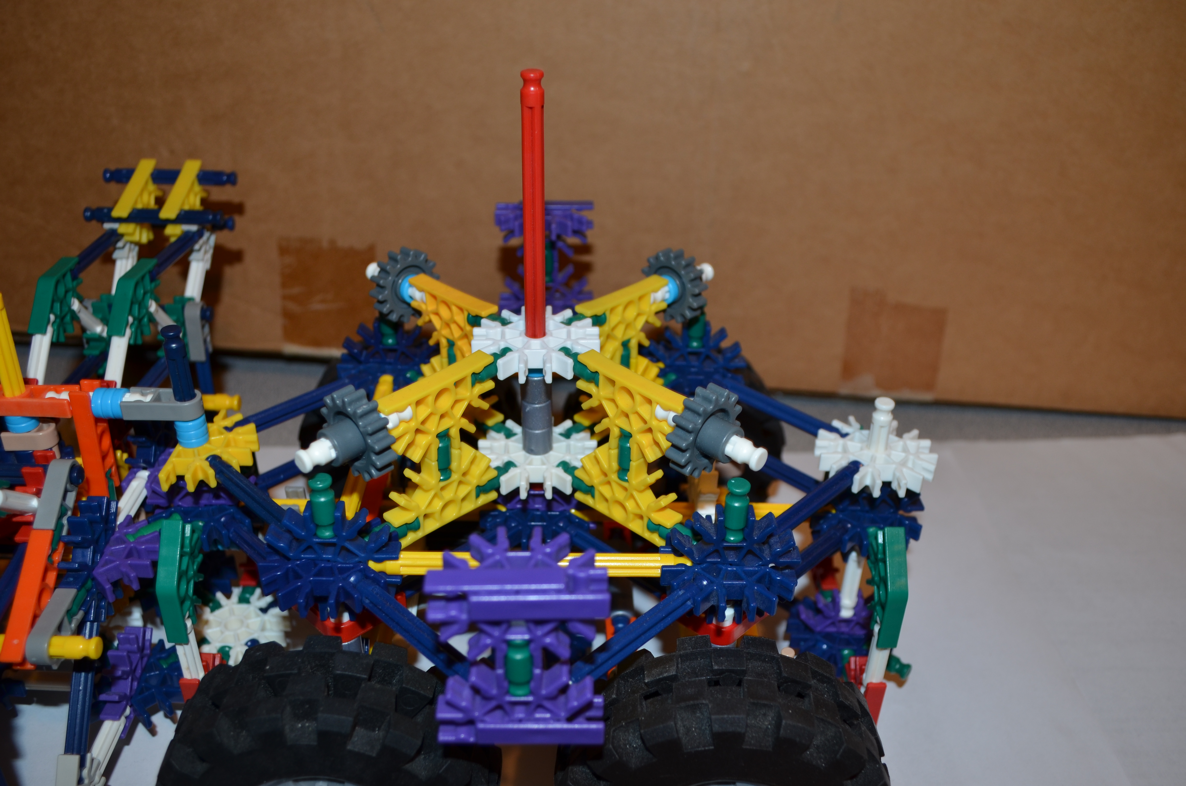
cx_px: 593
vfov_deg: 39.8
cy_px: 393
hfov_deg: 57.3
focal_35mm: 33
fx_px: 1085
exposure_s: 1/30
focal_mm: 22
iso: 200
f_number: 5.6
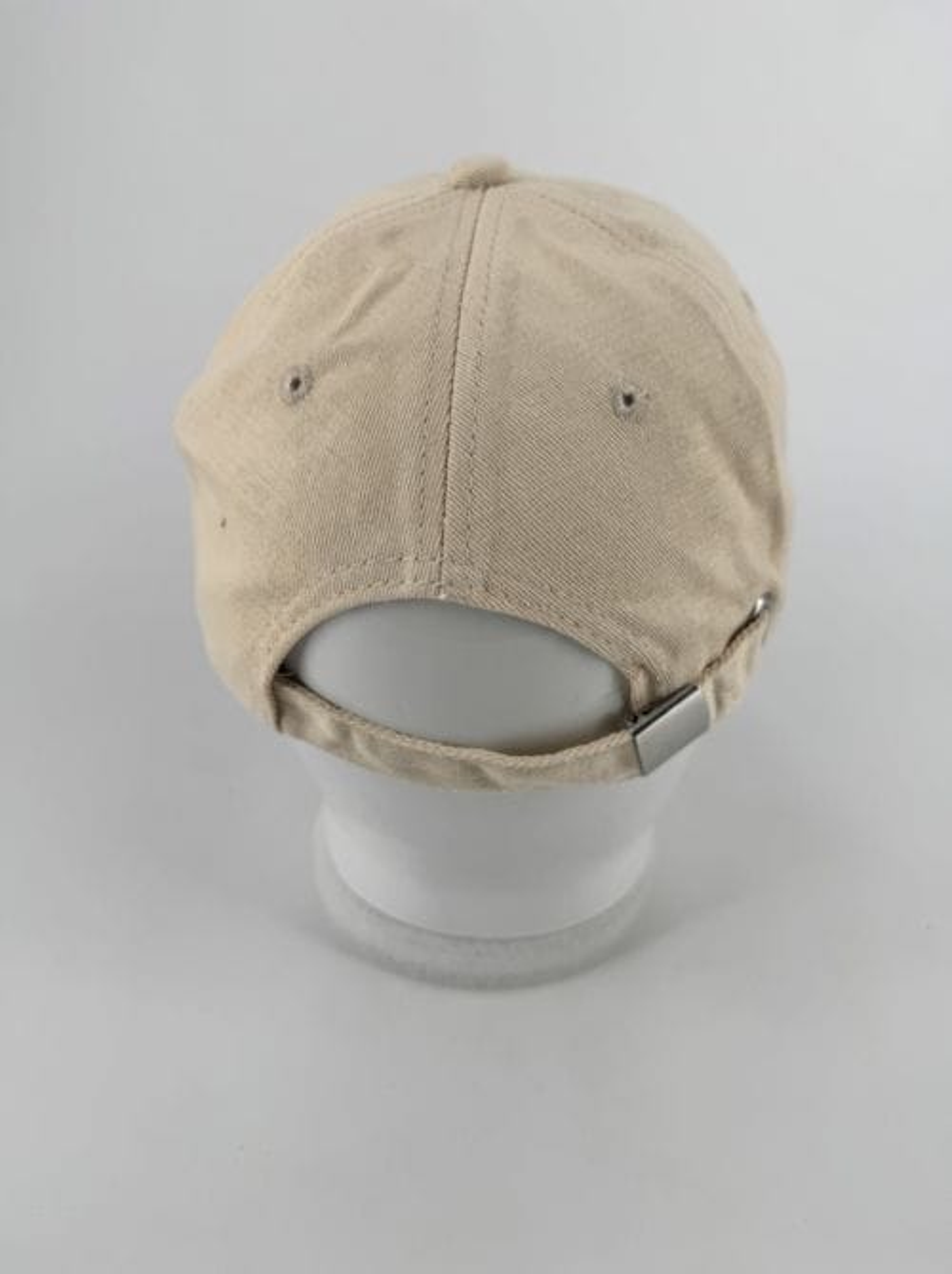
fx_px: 882
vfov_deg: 71.7
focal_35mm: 24
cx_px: 476
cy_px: 637
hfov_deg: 56.7
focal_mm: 6.76
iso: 80
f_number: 1.78
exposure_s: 1/1261
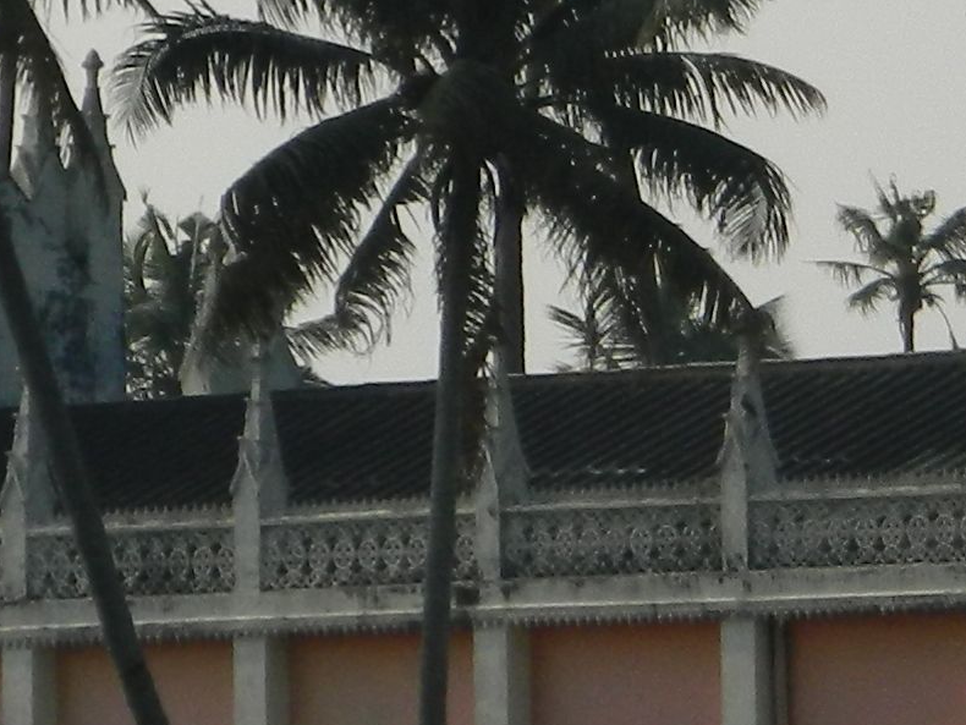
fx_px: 15716
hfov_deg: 3.5
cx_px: 965
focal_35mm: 563
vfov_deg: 2.6
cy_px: 298
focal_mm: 18.6
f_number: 12.6
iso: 80
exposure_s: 1/125
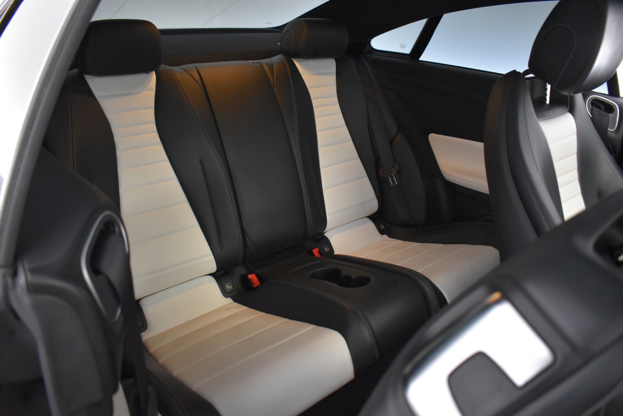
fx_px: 467
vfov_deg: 47.9
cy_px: 208
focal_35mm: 27
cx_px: 312
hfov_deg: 67.4
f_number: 3.5
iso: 3200
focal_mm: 18
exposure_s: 1/30
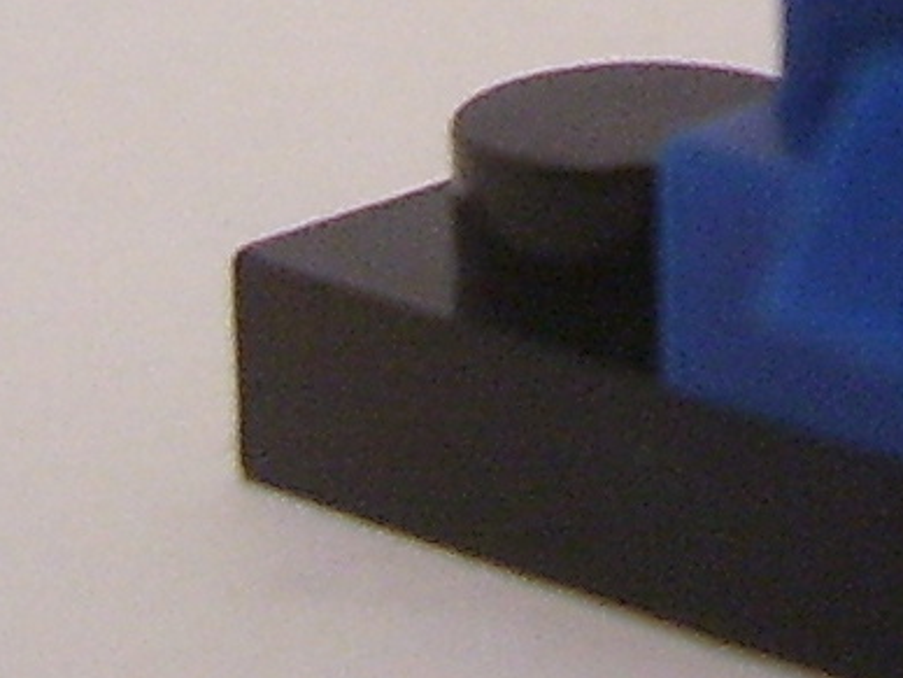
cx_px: 1320
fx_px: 5895
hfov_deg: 8.6
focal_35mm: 226
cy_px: -1314
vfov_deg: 6.1
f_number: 2.7
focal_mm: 5.6
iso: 160
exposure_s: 1/30
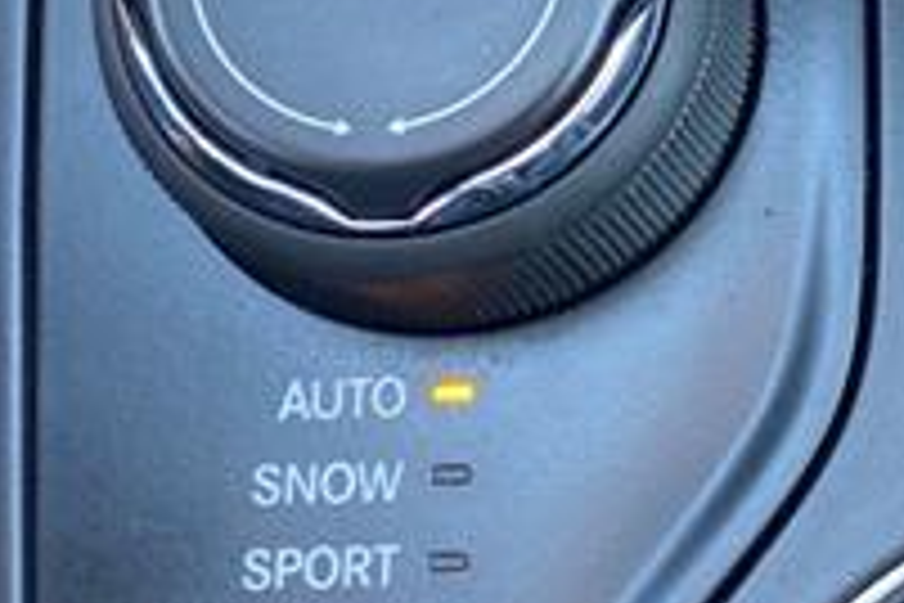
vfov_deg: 15.9
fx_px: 2159
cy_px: 243
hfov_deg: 21.9
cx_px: 1088
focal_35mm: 86
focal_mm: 4.25
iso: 200
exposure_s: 1/60
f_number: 1.8
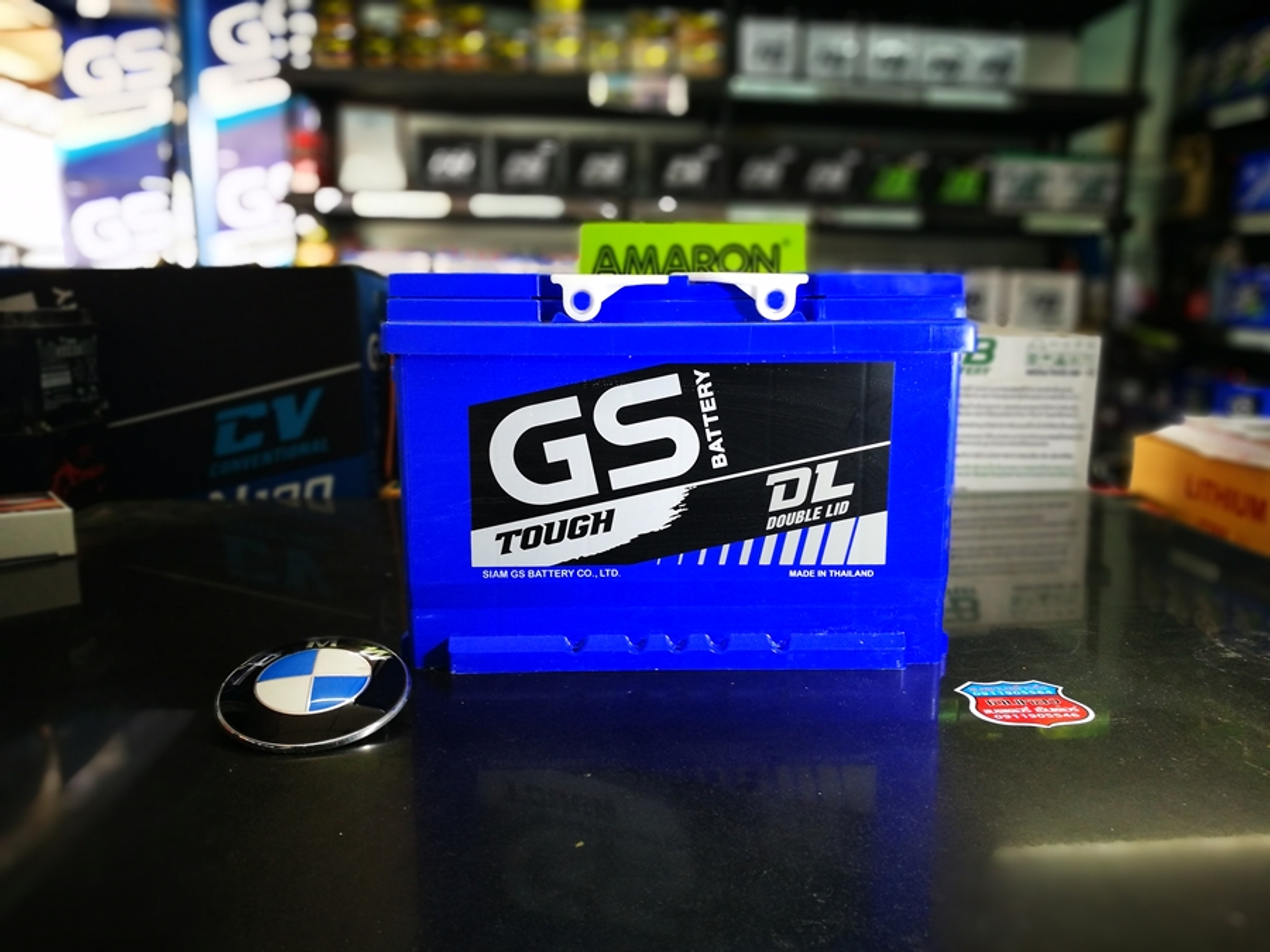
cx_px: 635
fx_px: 991
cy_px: 476
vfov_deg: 51.4
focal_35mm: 27
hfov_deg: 65.3
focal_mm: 4.5
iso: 200
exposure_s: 1/50
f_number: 4
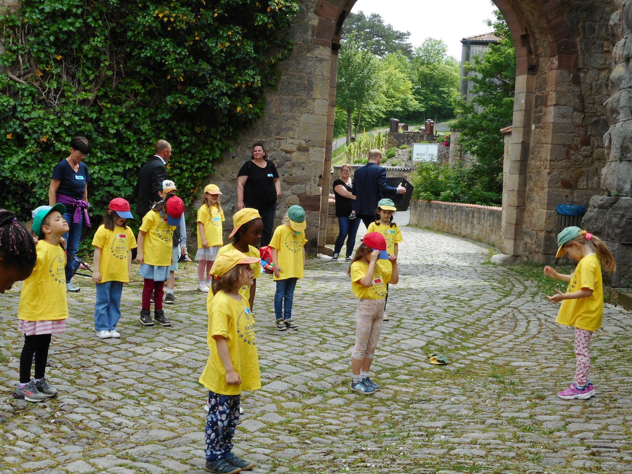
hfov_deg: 32.7
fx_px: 1077
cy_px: 237
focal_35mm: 59
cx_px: 316
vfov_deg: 24.8
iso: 80
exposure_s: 1/200
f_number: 5.1
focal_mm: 10.5
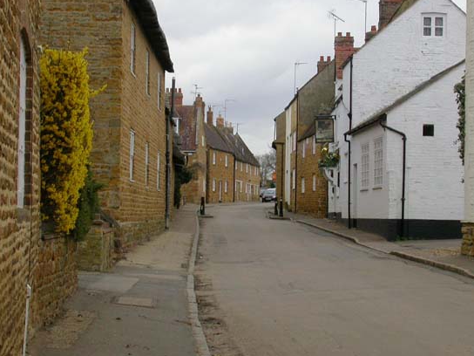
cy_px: 177
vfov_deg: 17.0
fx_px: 1191
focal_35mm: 87
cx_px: 248
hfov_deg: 22.5
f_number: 6.1
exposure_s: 1/277
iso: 100
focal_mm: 15.3
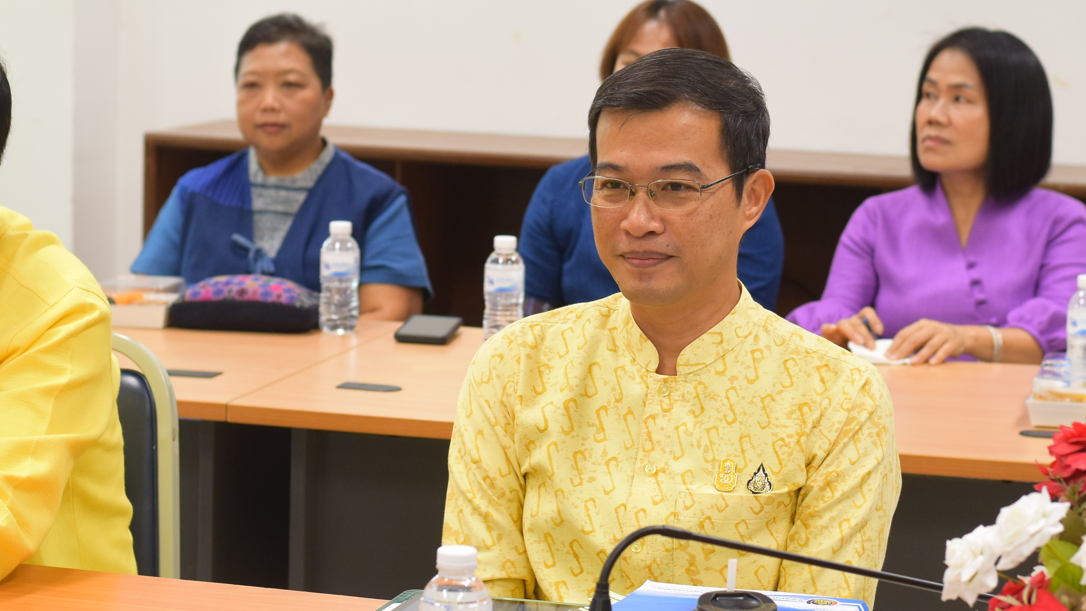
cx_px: 656
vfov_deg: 12.1
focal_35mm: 100
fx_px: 2880
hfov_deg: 21.3
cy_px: 244
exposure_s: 1/80
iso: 1000
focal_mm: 50
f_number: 4.5
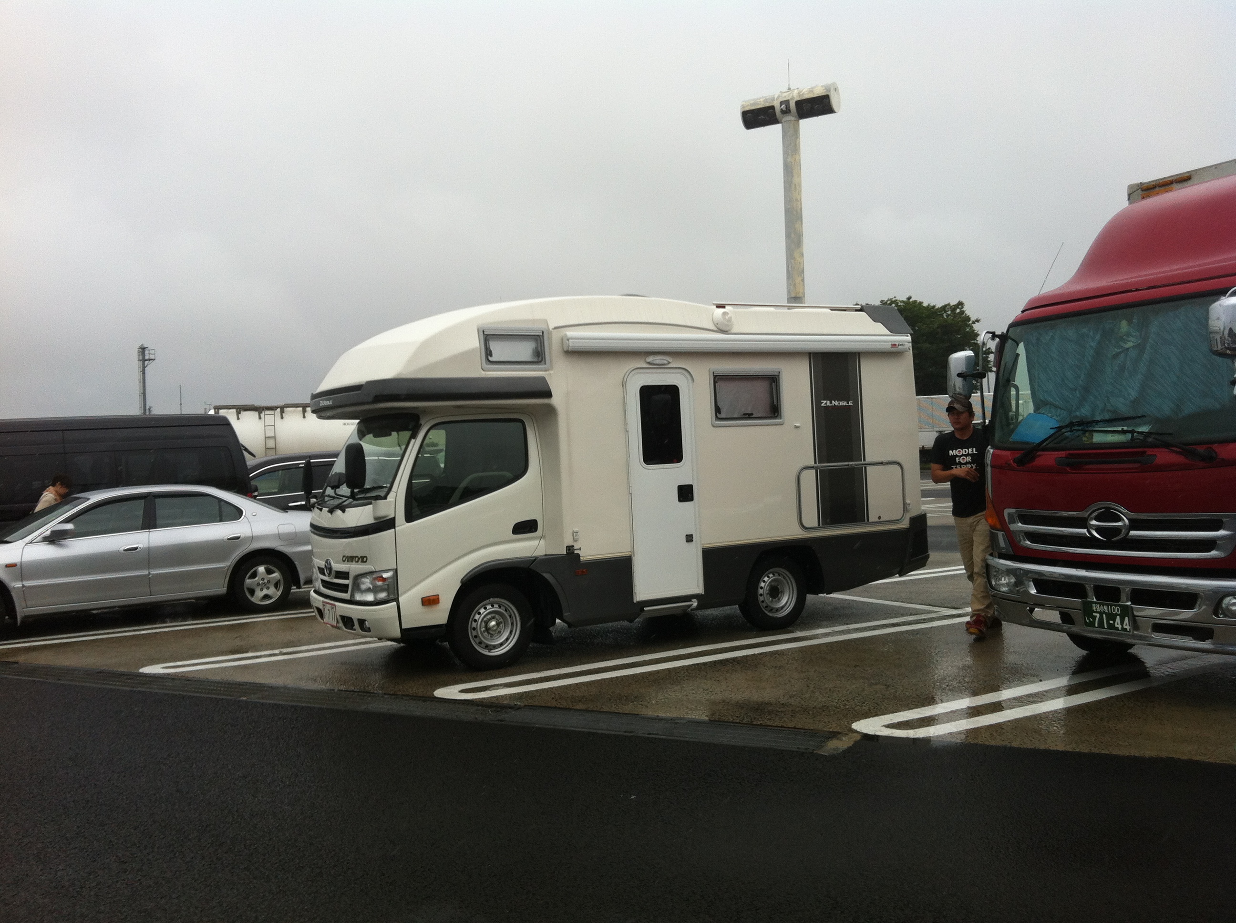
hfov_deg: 52.7
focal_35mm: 35
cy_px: 462
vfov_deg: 40.6
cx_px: 618
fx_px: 1248
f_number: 2.8
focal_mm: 3.85
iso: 80
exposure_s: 1/1436
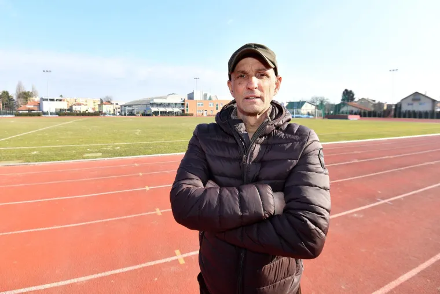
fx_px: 196
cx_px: 220
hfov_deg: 96.7
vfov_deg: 73.8
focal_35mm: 16
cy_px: 147
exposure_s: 1/200
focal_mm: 16
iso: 64
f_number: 5
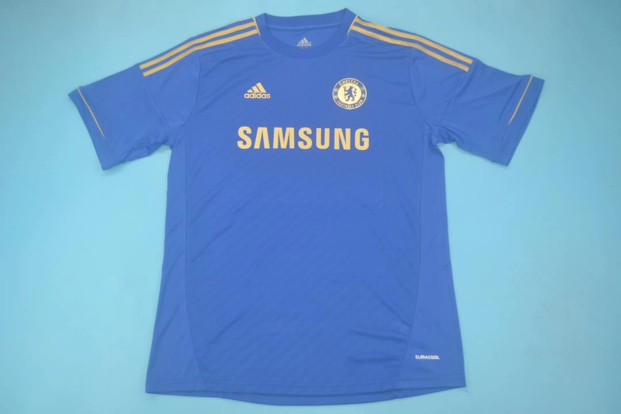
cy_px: 207
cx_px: 310
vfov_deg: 40.0
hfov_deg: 57.2
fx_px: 569
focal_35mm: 33
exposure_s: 1/80
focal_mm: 22
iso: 200
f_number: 4
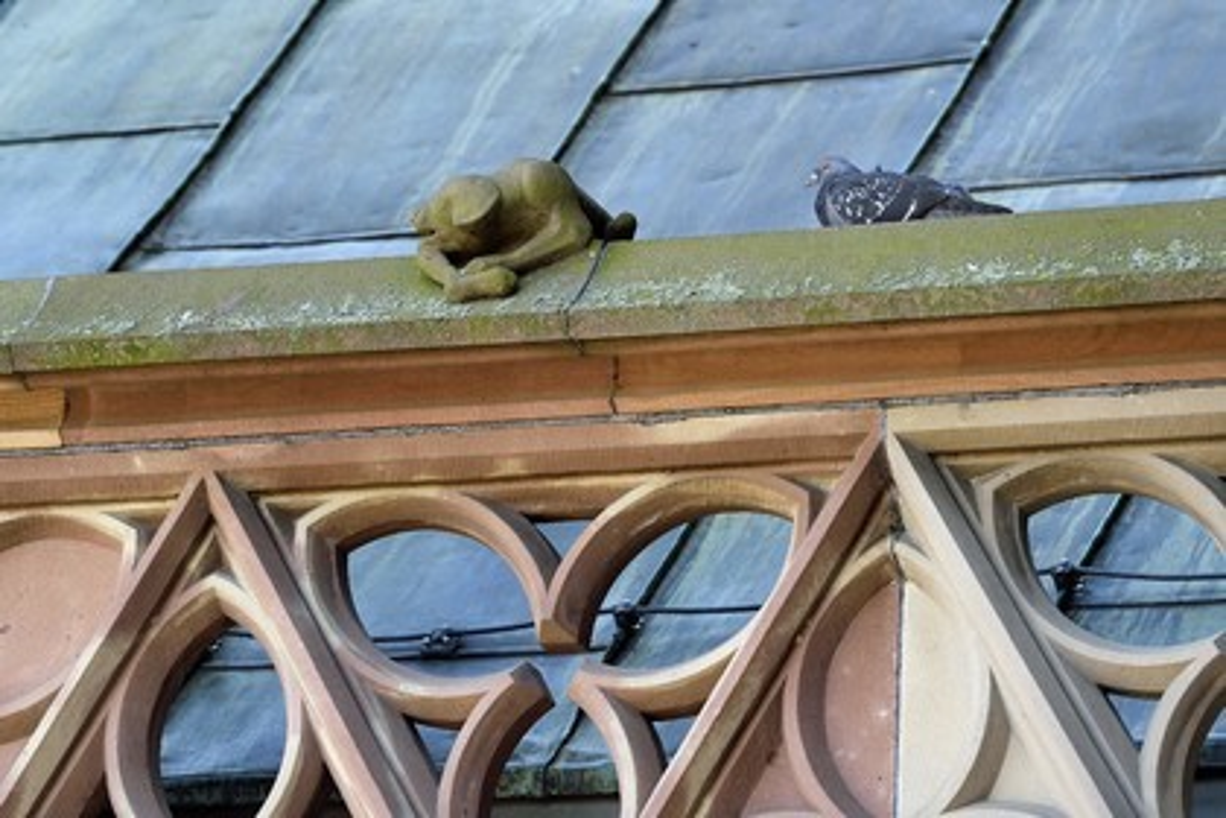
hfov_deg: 10.3
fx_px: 6811
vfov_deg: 6.9
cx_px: 613
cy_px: 409
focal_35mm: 200
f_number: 6.3
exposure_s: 1/200
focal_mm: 200
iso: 400
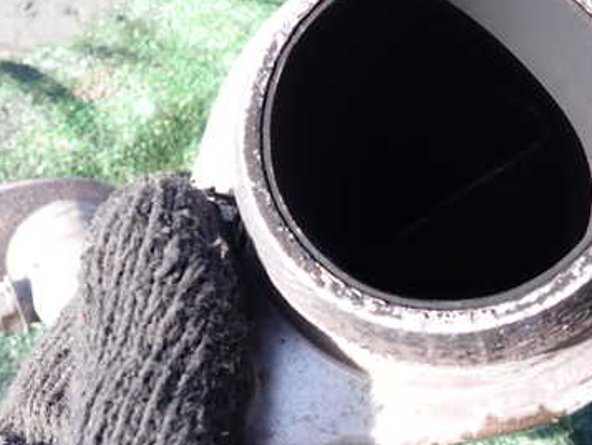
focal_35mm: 42
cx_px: 434
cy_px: 139
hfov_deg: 43.5
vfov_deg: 34.0
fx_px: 719
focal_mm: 4.5
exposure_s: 1/160
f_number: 2.8
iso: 100
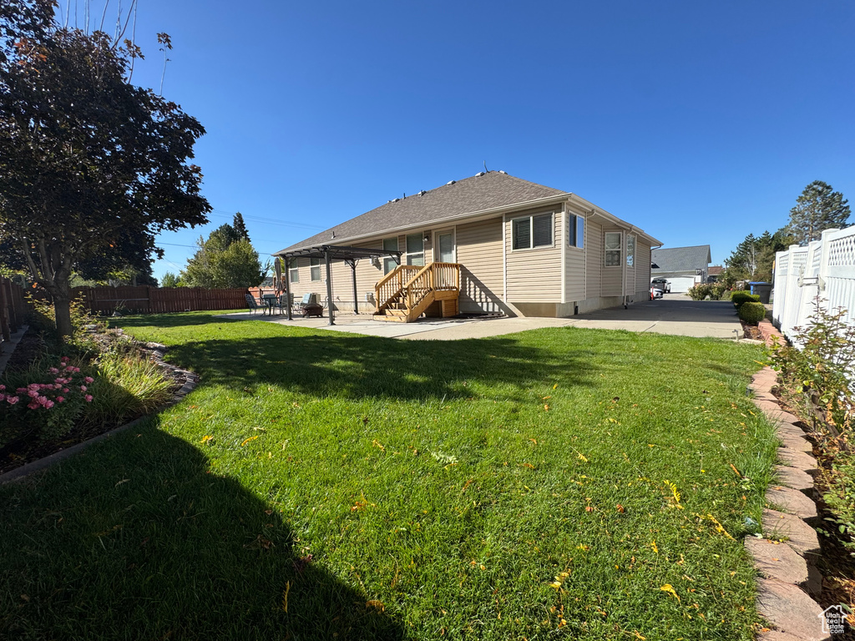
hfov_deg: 102.1
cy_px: 320
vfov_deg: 85.7
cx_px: 428
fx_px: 346
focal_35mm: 14
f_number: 2.2
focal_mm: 2.22
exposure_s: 1/1536
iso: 50
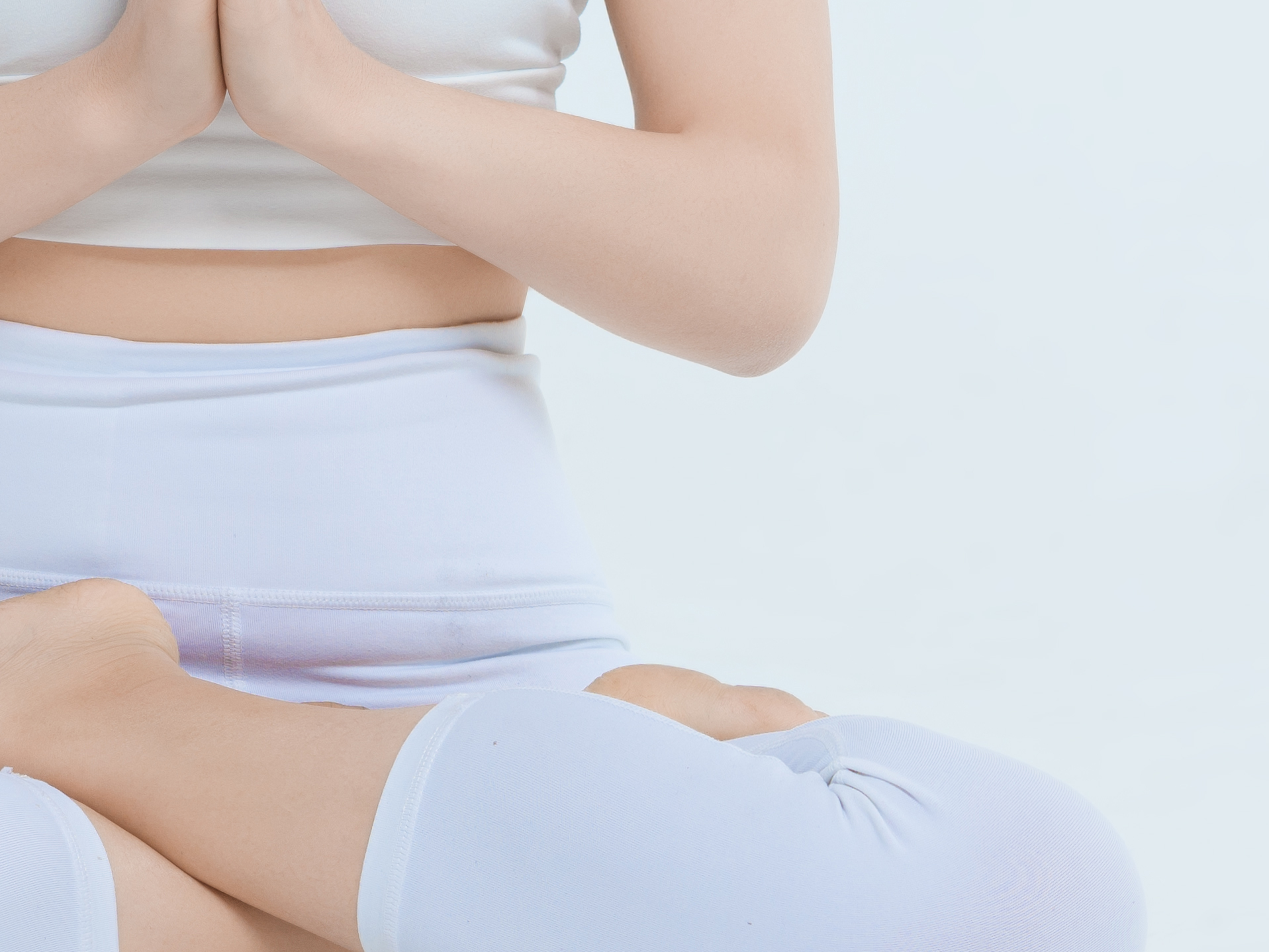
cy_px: -469
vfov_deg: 4.2
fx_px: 12905
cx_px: 217
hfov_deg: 5.6
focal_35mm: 352
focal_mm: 85
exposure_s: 1/125
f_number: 8
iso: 100
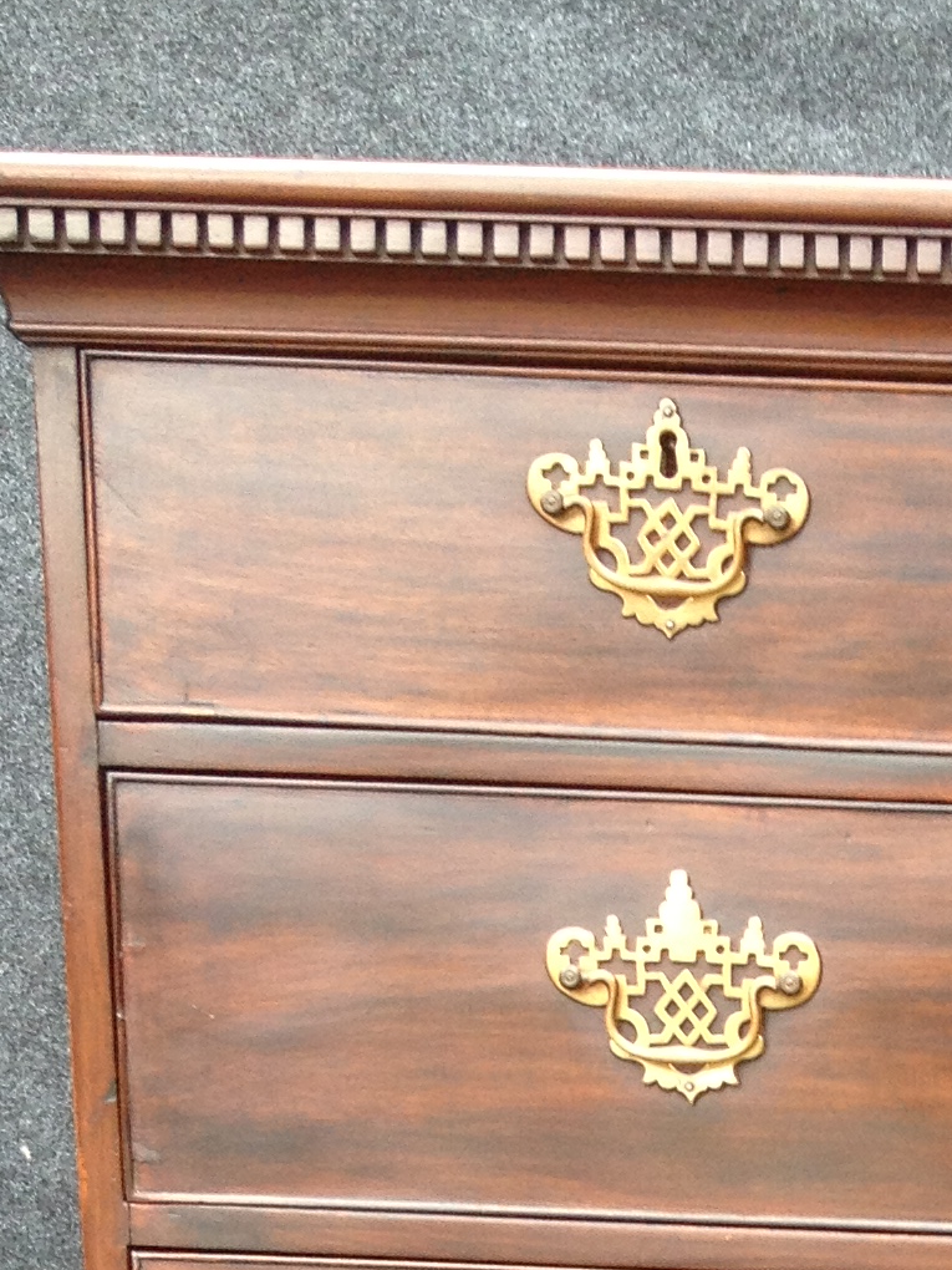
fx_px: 4107
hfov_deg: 12.8
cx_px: 1254
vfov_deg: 15.9
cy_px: 1997
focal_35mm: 112
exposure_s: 1/120
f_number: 2.4
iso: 64
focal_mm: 4.28
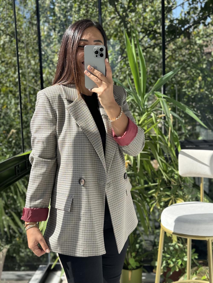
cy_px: 142
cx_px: 106
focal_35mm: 48
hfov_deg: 30.3
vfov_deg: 39.7
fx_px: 394
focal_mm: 6.76
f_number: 1.78
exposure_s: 1/409
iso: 64
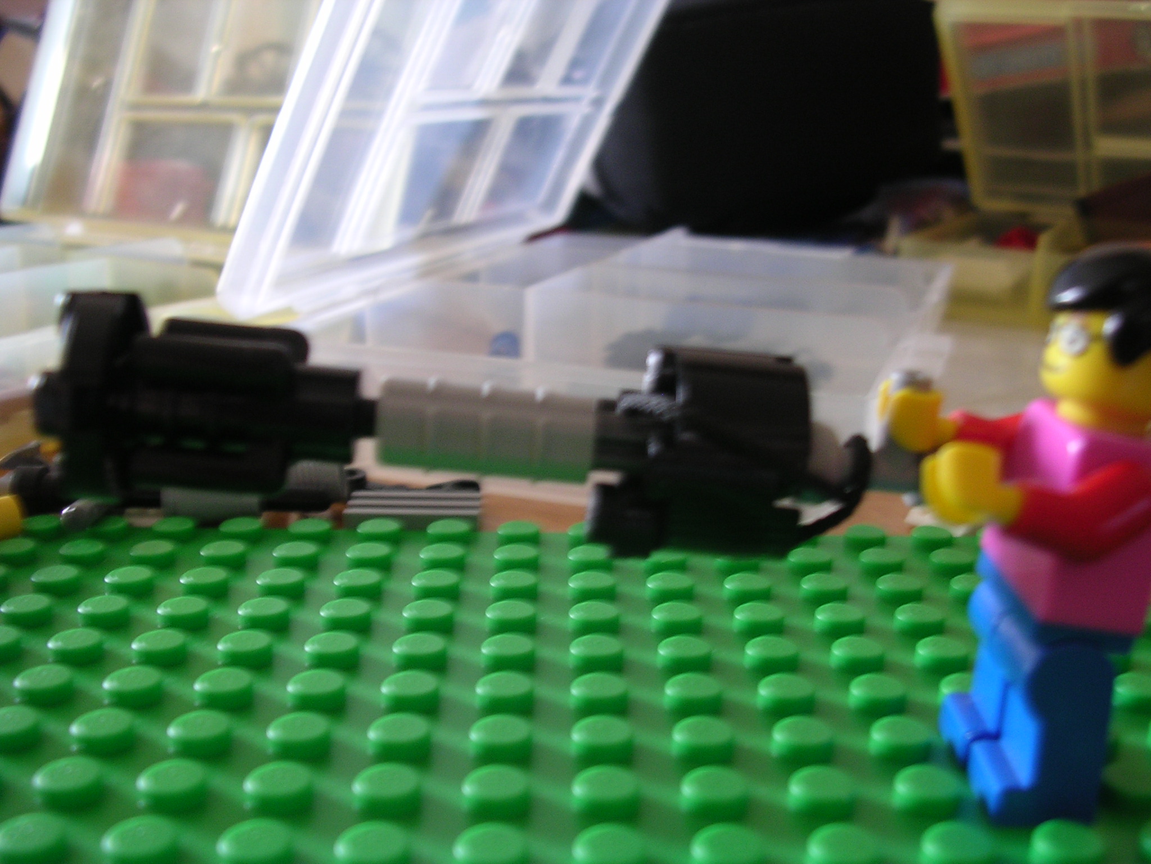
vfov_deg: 37.7
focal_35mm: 38
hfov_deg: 49.0
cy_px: 432
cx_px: 576
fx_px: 1264
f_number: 2.8
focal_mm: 5.8
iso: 100
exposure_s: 1/5.8
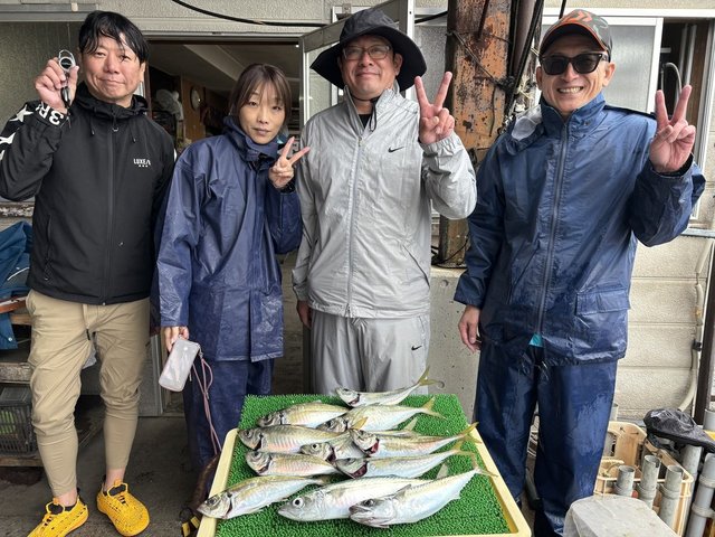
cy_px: 268
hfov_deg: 67.3
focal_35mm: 26
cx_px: 358
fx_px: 537
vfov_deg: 53.1
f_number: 1.6
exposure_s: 1/531
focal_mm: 5.96
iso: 50
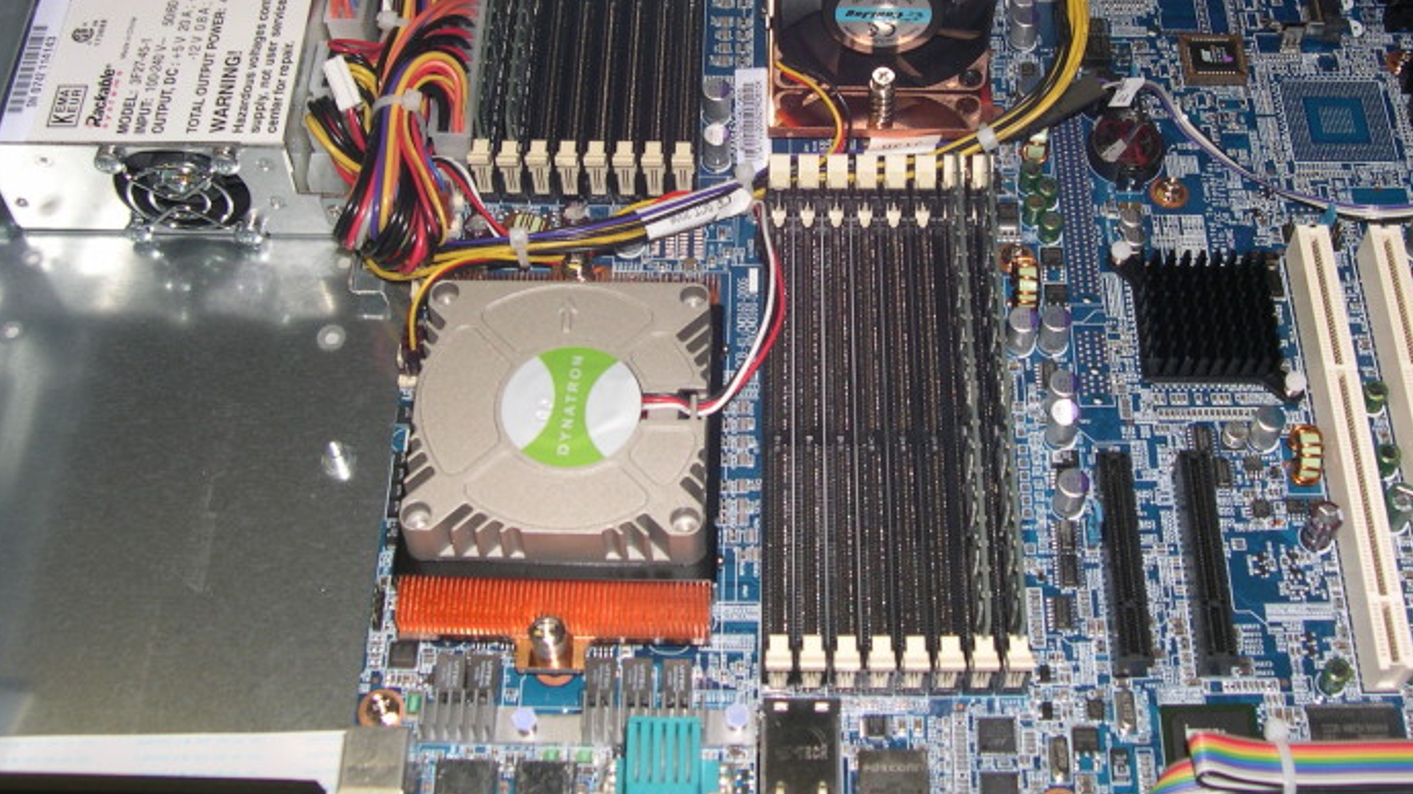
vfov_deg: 24.7
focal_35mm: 48
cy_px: 215
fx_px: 1798
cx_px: 772
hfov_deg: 42.9
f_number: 7.6
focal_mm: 8
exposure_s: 1/30
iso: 100
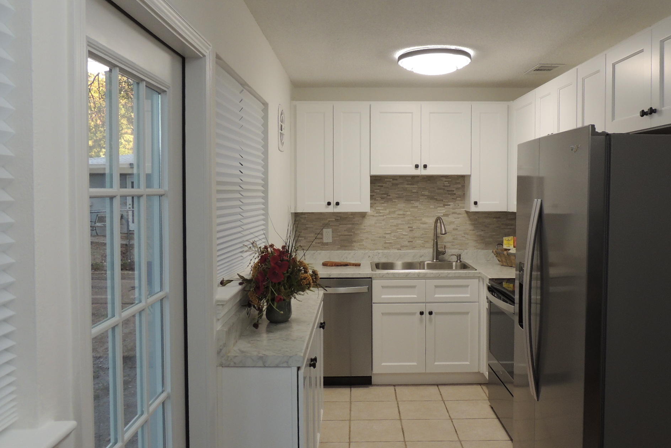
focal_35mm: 30
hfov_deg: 61.8
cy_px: 208
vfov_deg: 43.6
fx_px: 559
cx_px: 370
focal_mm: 4.3
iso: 180
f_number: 3
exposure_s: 1/30
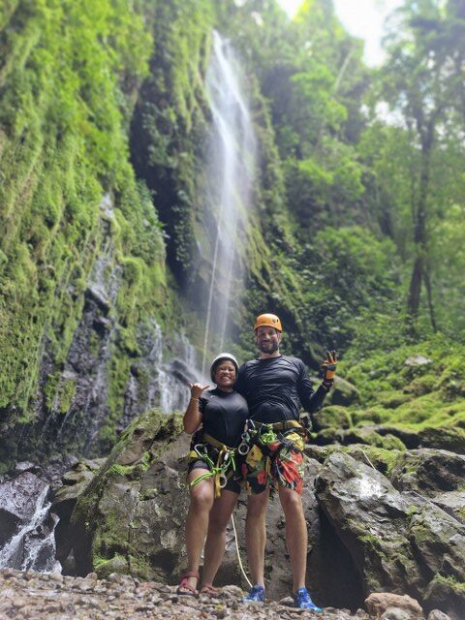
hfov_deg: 58.9
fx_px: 412
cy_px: 310
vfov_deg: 73.9
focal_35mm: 23
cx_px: 232
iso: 125
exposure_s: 1/120
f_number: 1.8
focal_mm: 5.54
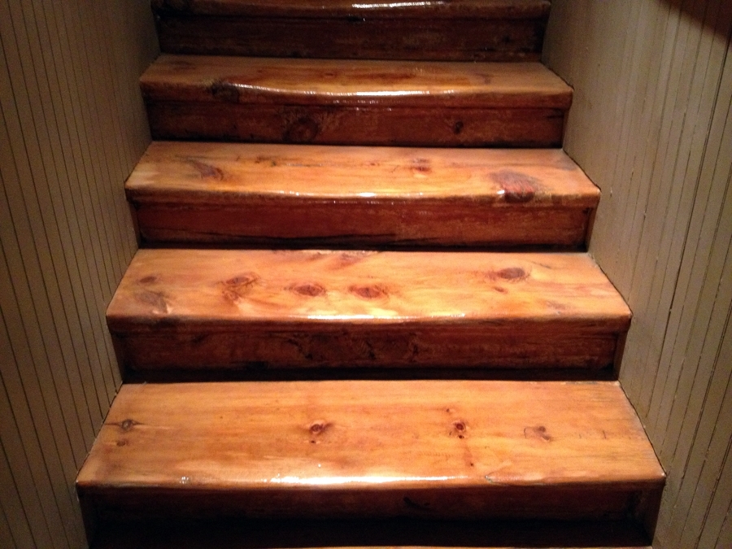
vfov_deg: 40.7
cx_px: 366
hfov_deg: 52.6
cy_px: 274
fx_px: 740
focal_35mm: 35
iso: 400
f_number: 2.4
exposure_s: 1/20
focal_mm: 4.28
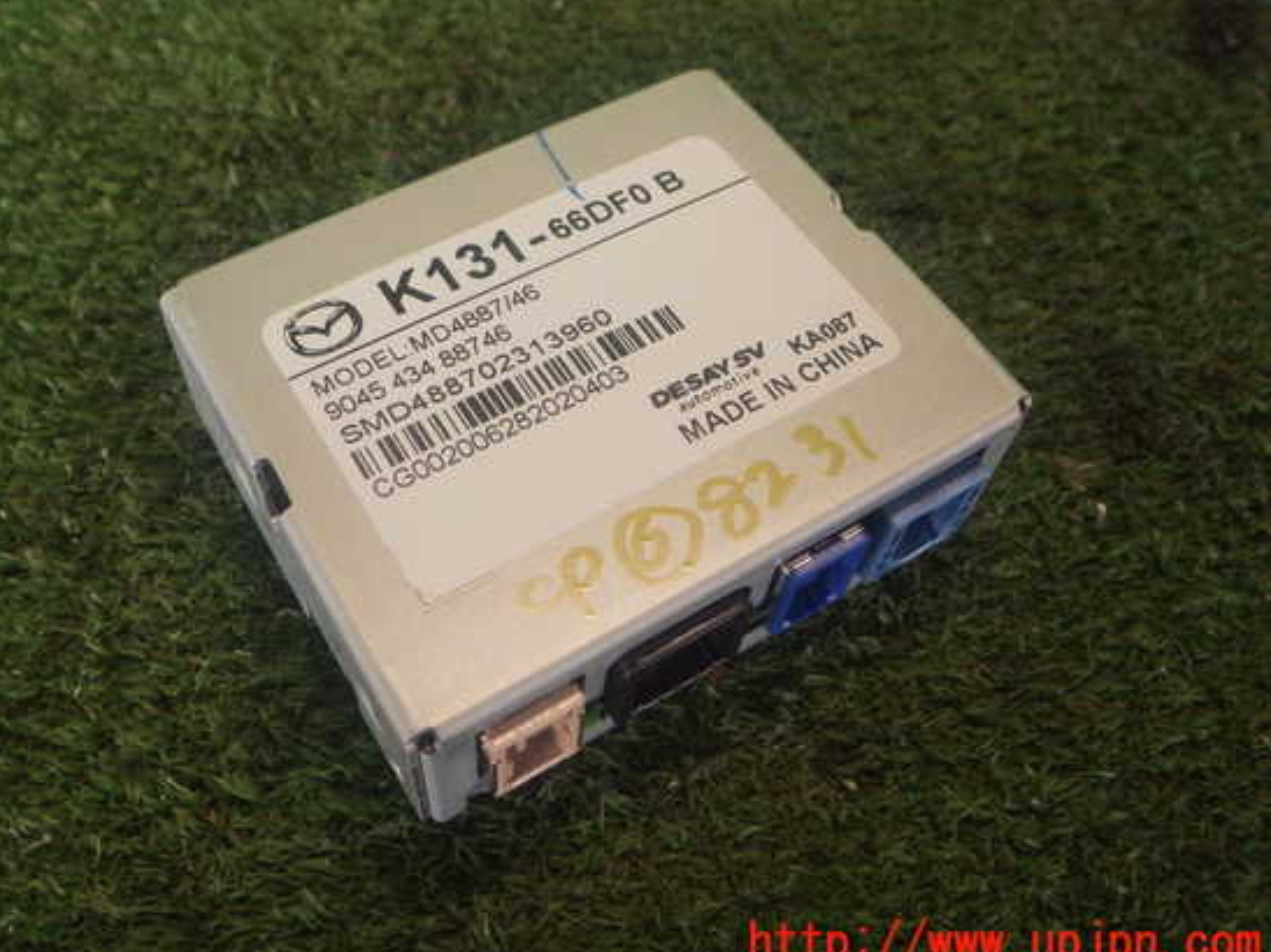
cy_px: 450
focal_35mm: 34
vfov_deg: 41.8
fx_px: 1248
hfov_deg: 53.9
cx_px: 576
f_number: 3.1
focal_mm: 5.5
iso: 250
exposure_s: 1/60
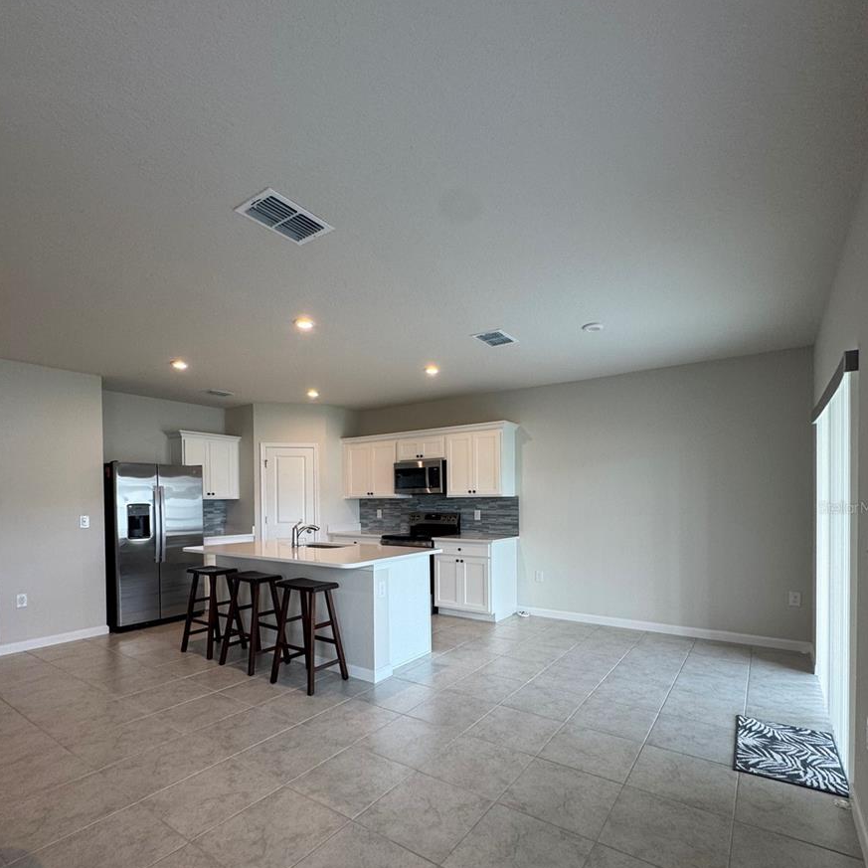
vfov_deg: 83.2
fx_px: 482
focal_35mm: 17
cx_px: 442
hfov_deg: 84.0
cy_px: 507
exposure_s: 1/120
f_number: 2.2
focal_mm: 2.22
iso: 125
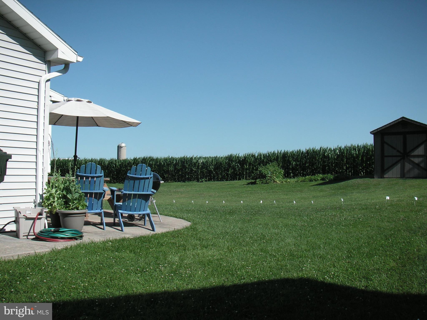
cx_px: 214
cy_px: 160
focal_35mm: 38
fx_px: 469
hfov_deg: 49.0
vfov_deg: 37.7
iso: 50
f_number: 3.3
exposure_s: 1/750
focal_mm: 6.3
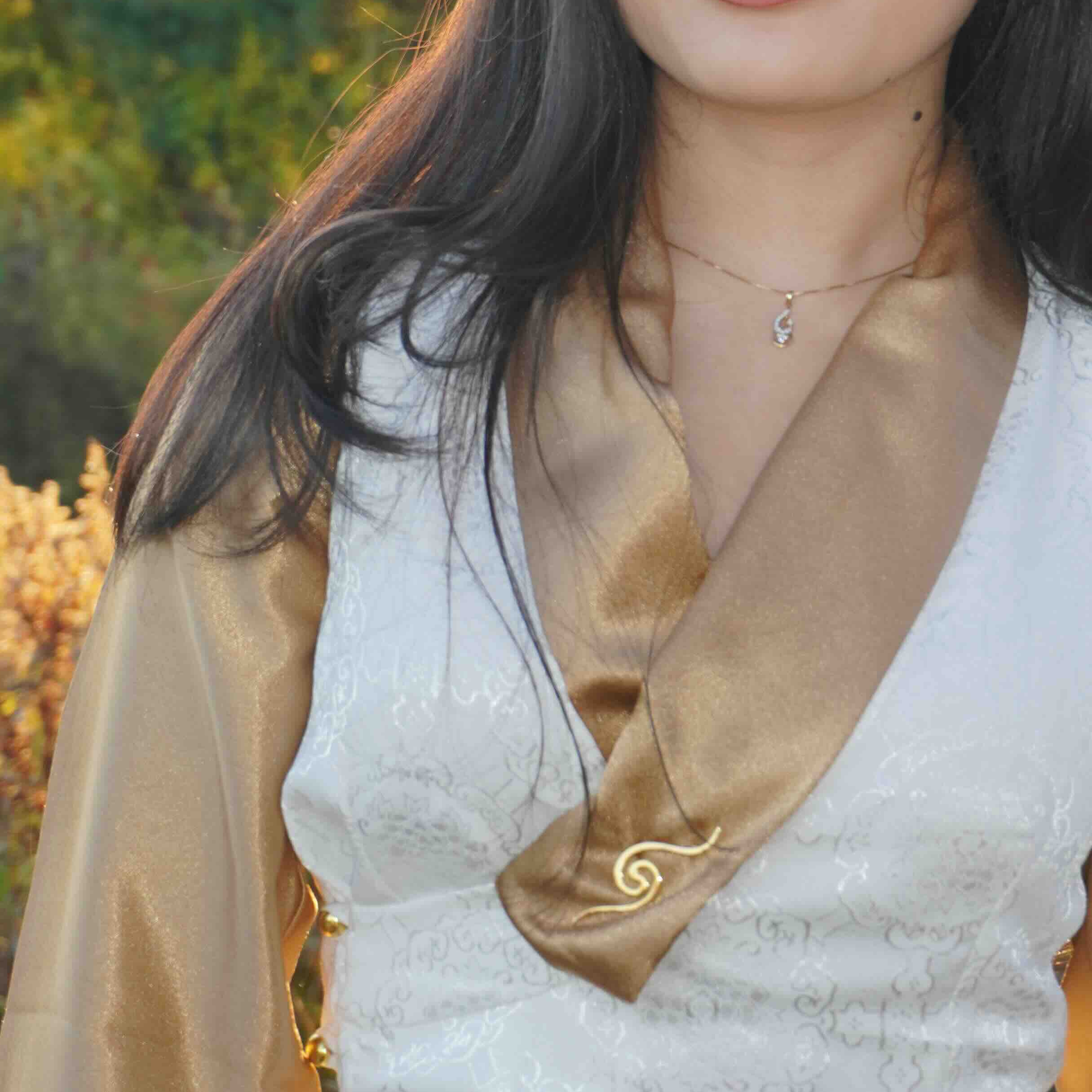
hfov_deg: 11.6
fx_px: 5389
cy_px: 222
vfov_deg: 11.5
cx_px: 755
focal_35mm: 151
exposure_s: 1/100
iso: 200
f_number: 6.3
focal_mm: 48
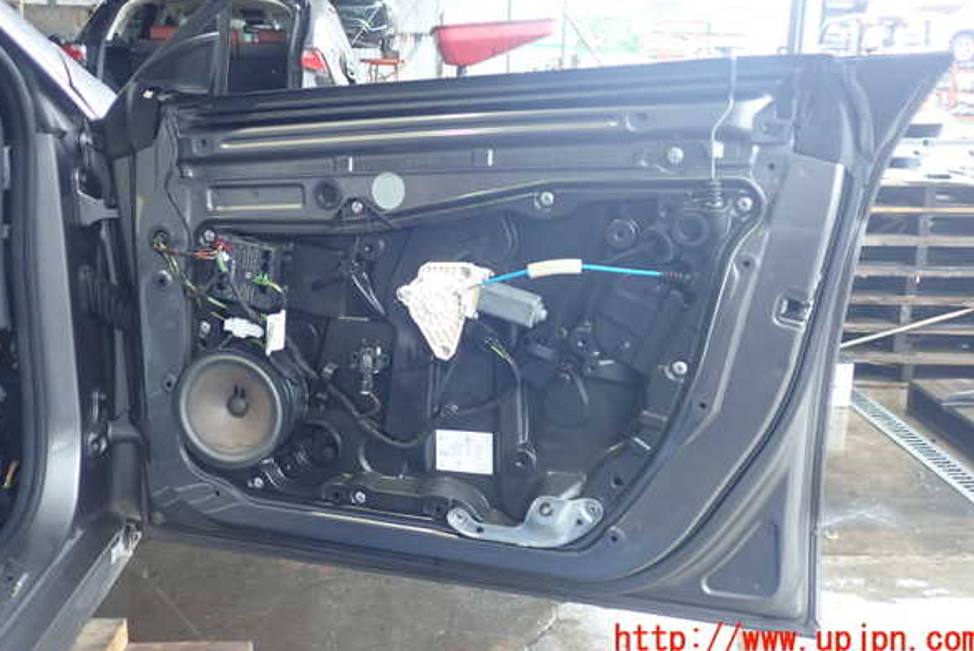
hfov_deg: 55.8
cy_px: 287
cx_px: 491
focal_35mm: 34
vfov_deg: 38.9
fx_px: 920
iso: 320
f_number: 2.4
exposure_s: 1/30
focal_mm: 5.87
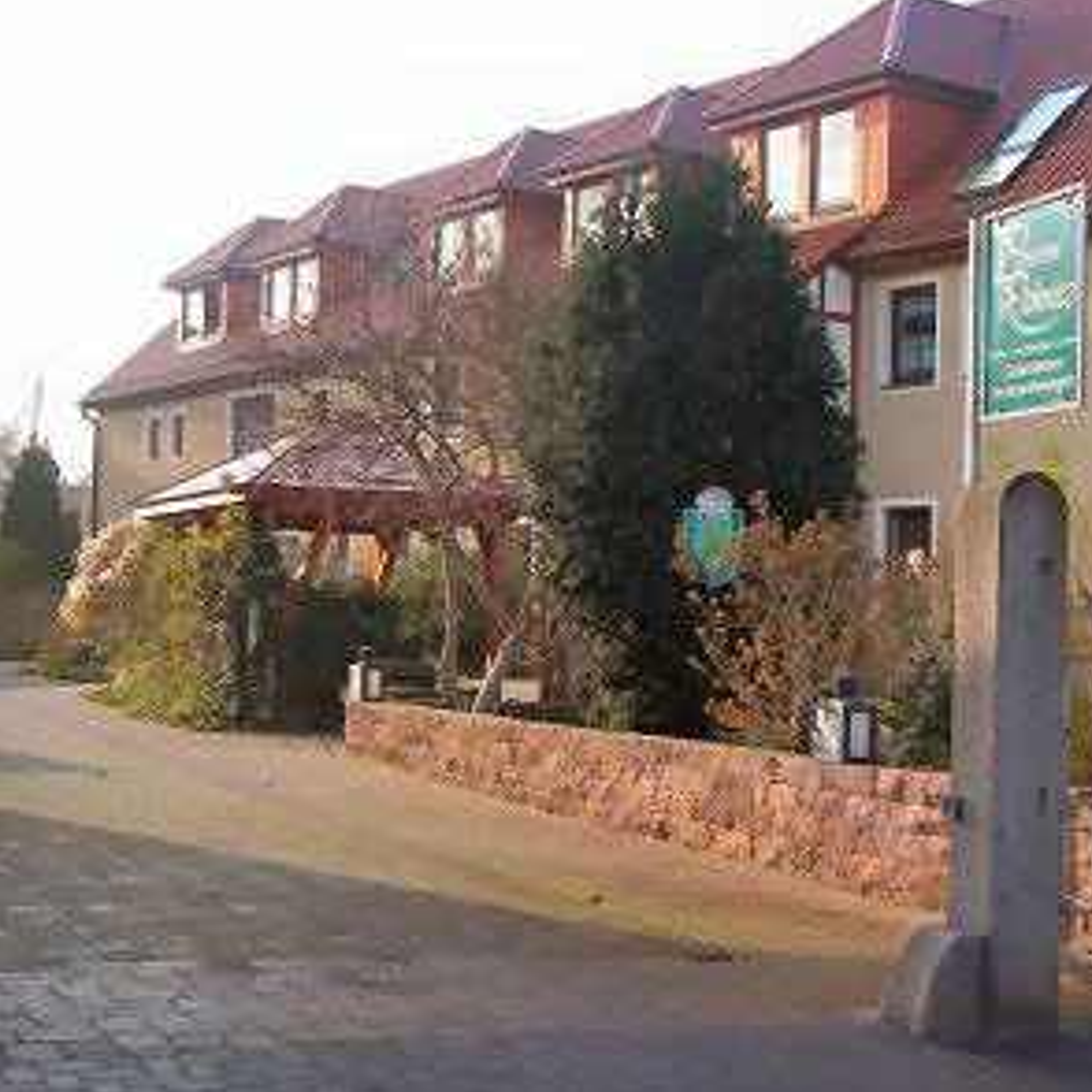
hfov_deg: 29.0
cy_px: 542
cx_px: 672
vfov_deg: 29.1
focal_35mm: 59
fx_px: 2106
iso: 64
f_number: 3.5
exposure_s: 1/200
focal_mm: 8.1
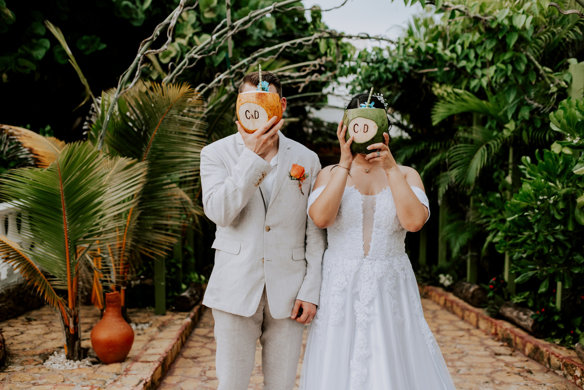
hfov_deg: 54.4
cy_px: 195
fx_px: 568
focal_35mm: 35
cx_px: 292
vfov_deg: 37.9
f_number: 2
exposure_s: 1/500
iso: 250
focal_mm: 35
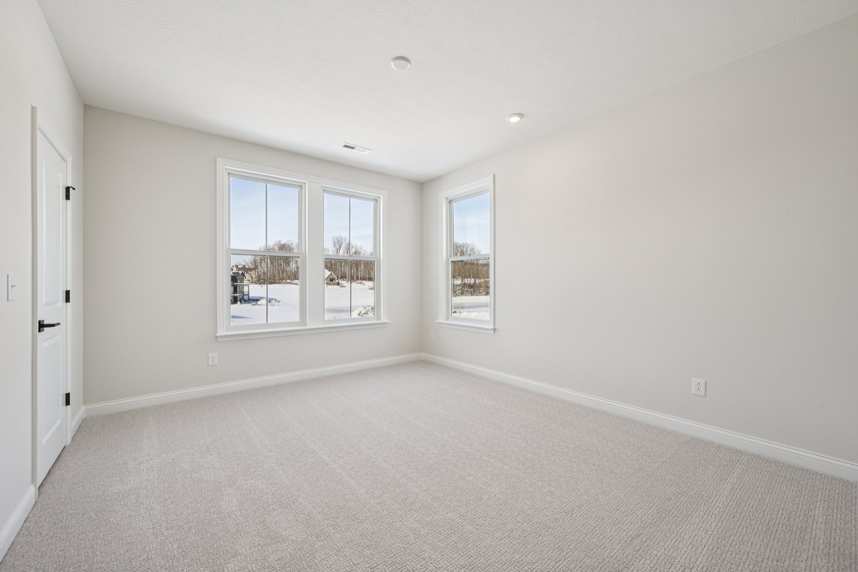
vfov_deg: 81.2
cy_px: 286
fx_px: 334
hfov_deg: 104.3
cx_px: 429
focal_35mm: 14
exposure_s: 1/80
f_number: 8
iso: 100
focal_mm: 14
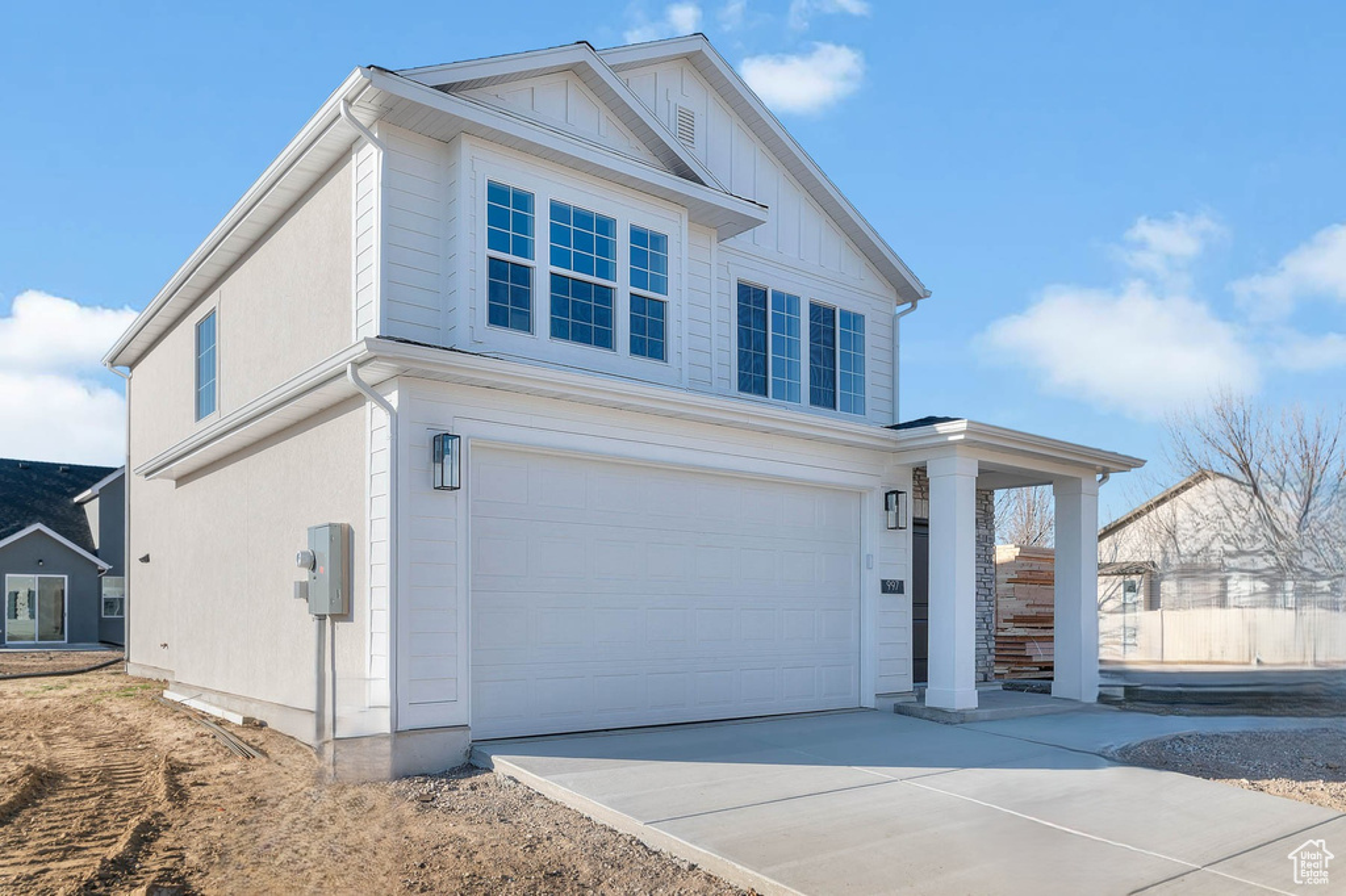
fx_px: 897
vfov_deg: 53.1
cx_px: 673
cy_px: 448
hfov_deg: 73.8
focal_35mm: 24
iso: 320
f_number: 8
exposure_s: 1/125
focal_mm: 24
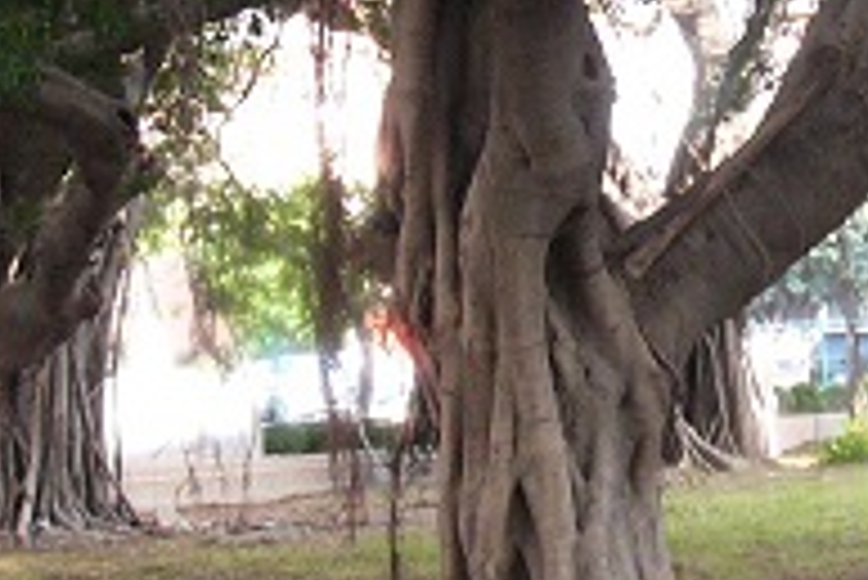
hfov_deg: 16.3
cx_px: 765
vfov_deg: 10.7
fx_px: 2992
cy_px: -247
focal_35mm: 124
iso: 150
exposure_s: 1/60
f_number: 2.8
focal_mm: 6
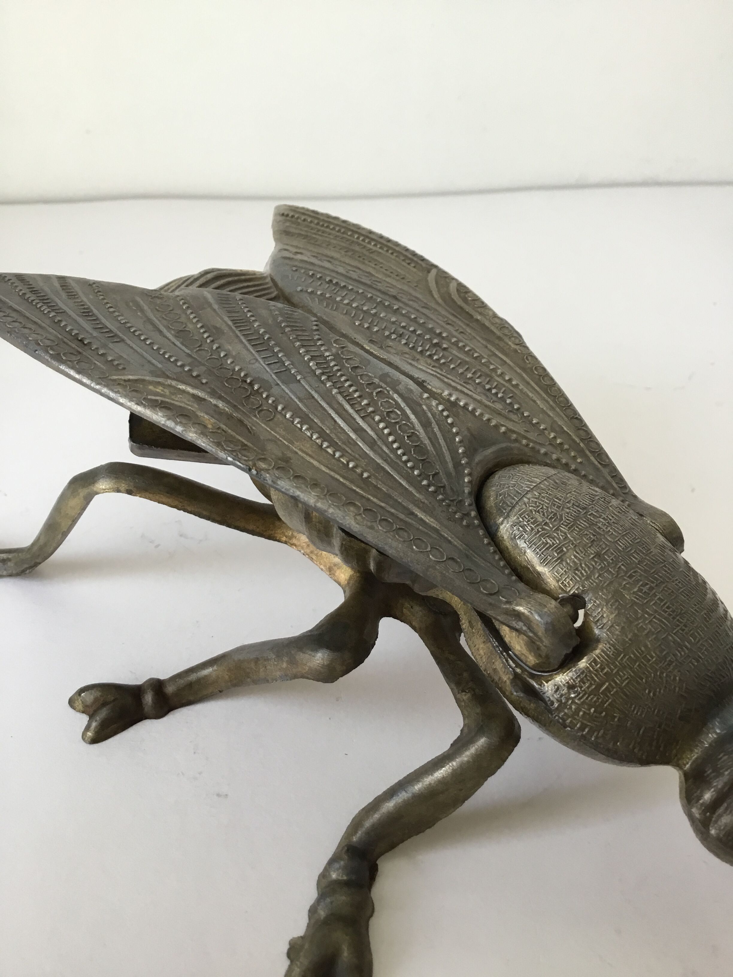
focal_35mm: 31
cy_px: 488
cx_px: 366
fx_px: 875
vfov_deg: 58.4
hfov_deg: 45.4
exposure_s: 1/33
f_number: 2.4
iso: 32
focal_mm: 3.3
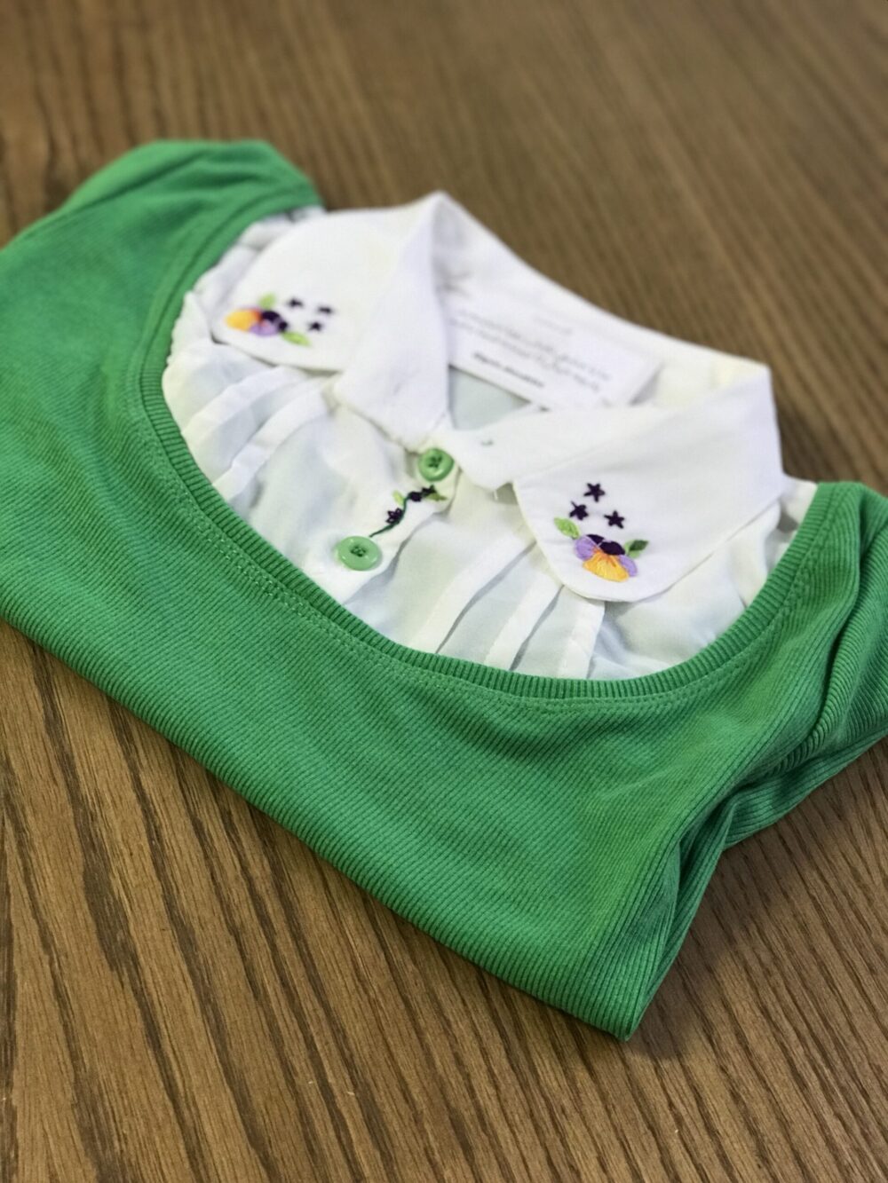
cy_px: 592
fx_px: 1949
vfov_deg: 33.8
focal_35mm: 57
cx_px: 444
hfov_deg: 25.7
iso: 250
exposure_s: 1/50
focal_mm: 6.6
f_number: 2.8
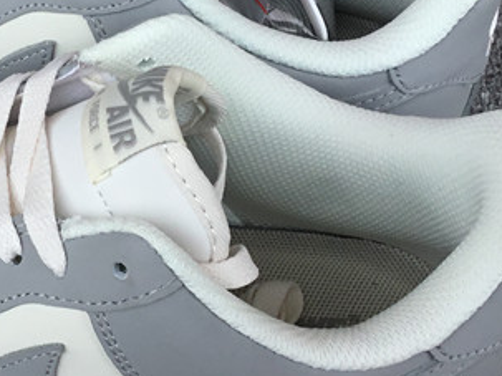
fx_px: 1334
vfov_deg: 16.0
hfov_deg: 20.8
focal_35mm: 92
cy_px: 97
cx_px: 36
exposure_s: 1/604
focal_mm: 3.3
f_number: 2.4
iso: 25
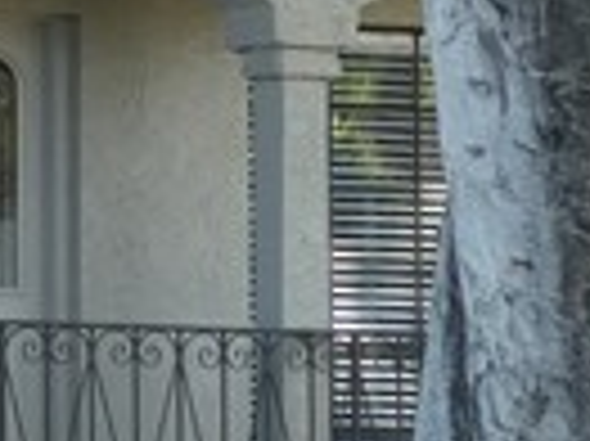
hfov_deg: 6.5
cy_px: -153
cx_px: -892
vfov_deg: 5.1
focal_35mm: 289
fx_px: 4921
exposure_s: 1/80
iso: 80
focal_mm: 6.7
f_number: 3.7
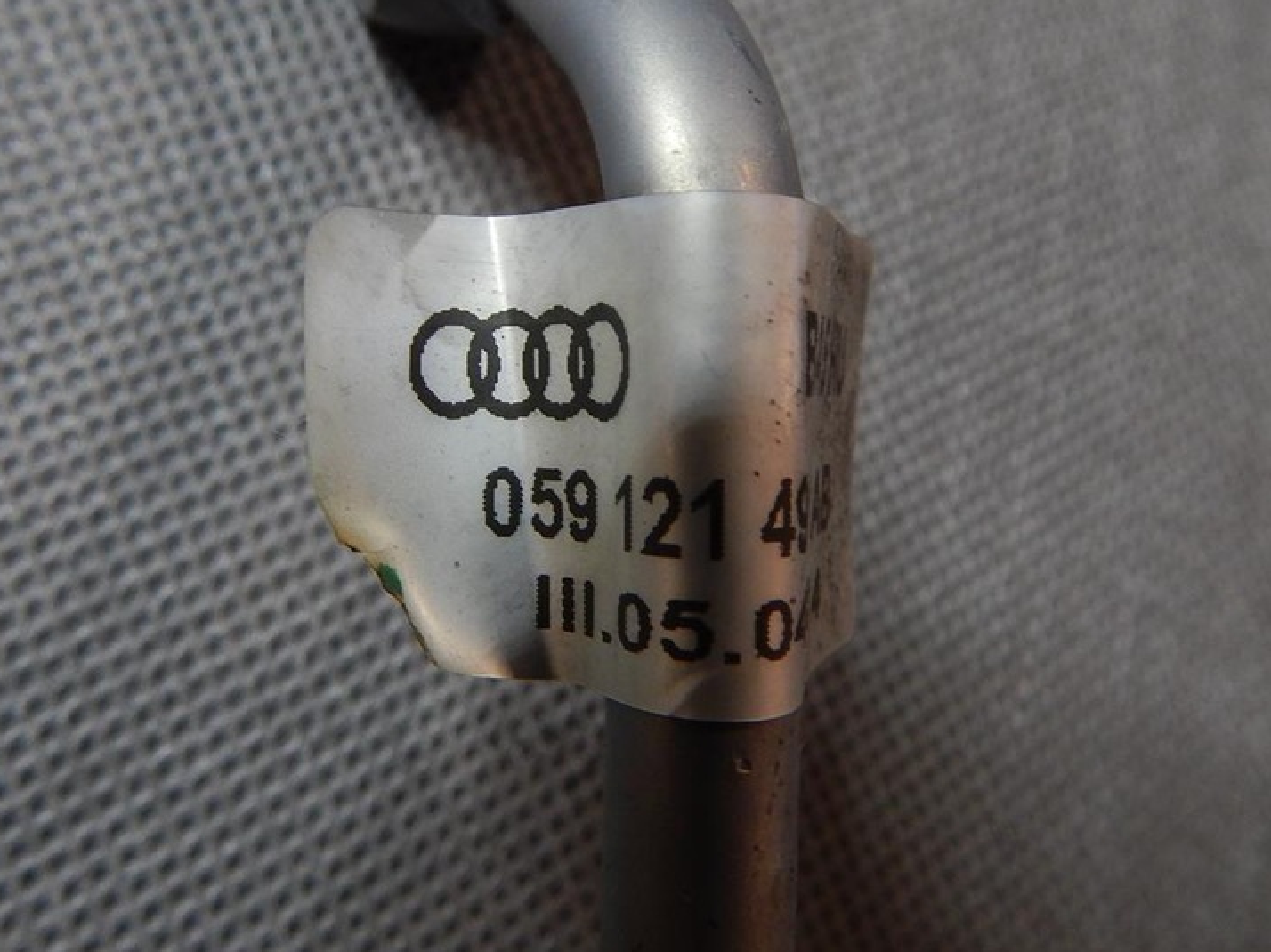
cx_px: 561
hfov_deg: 55.2
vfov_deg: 42.6
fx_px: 1211
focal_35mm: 33
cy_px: 359
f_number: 3
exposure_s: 1/30
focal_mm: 4
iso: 200
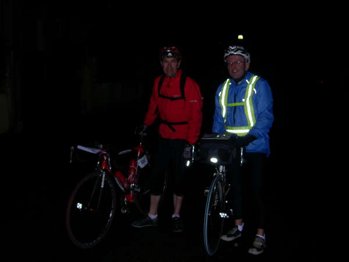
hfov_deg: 49.0
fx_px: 383
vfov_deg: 37.7
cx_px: 174
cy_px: 131
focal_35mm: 38
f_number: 2.8
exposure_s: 1/60
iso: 100
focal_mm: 8
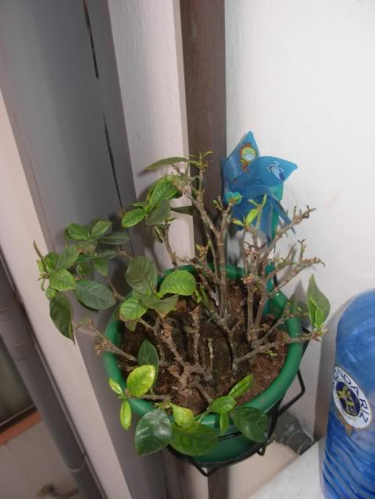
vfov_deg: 49.0
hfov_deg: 37.7
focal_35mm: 38
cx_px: 188
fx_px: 549
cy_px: 250
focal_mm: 6.3
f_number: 2.9
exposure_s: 1/22.6
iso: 79
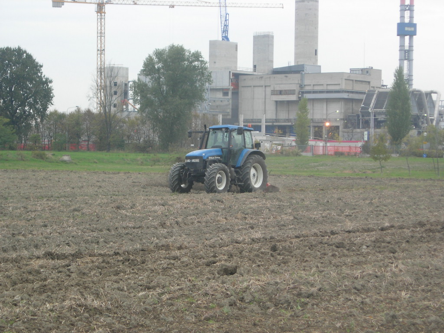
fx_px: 1449
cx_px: 222
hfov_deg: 17.4
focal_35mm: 113
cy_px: 166
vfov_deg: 13.1
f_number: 4.9
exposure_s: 1/55.8
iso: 64
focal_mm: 23.4
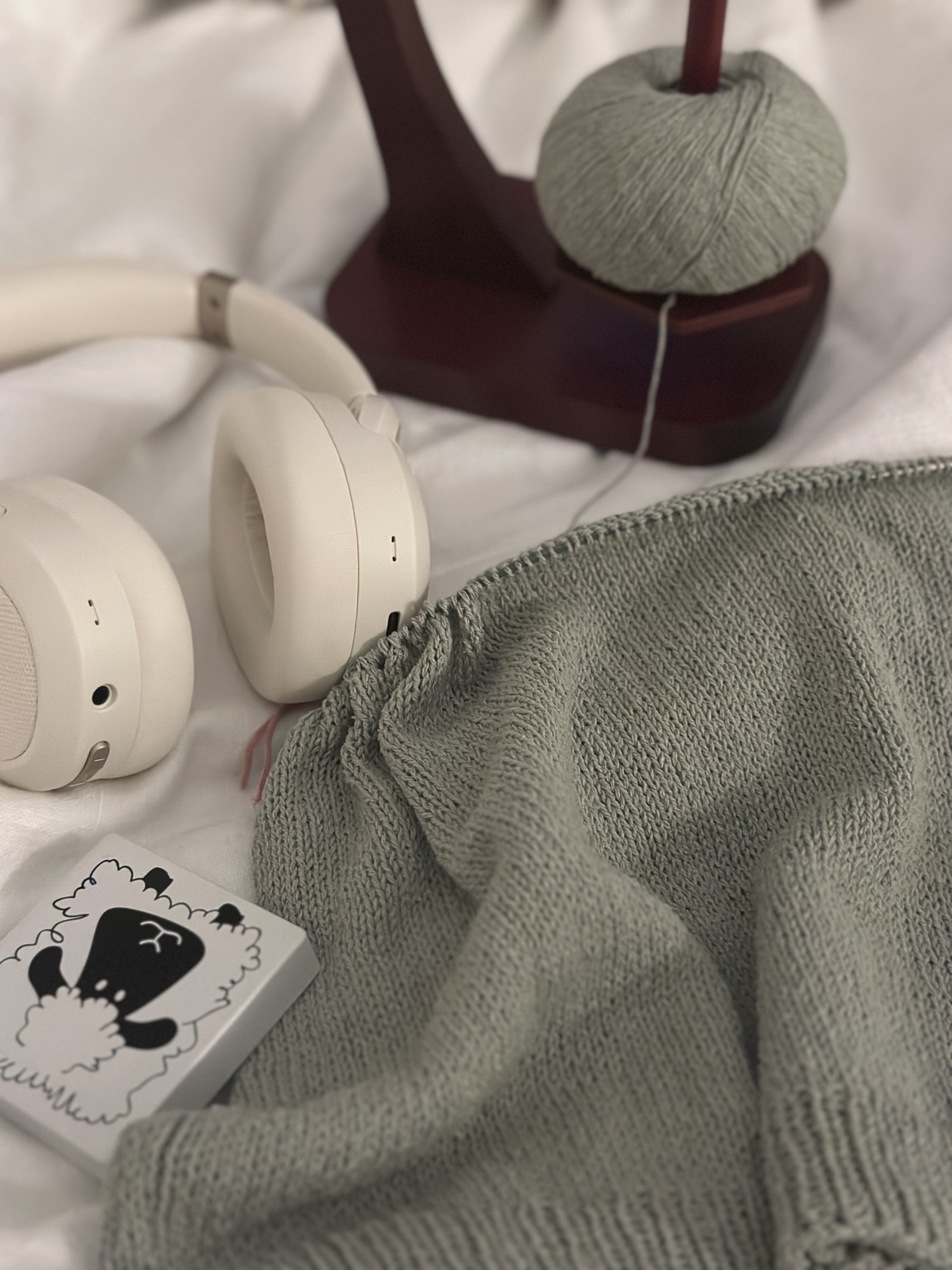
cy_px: 635
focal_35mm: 48
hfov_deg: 30.3
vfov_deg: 39.7
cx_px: 476
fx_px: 1760
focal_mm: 6.86
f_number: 1.78
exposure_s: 1/30
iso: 800
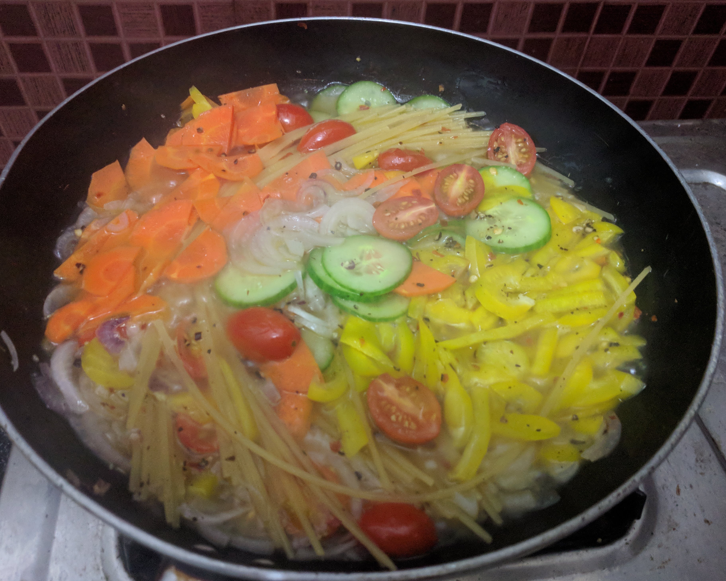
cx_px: 356
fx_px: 602
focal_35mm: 28
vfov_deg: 51.5
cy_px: 295
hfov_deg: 62.2
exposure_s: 1/19.8
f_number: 2
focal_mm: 4.67
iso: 1390
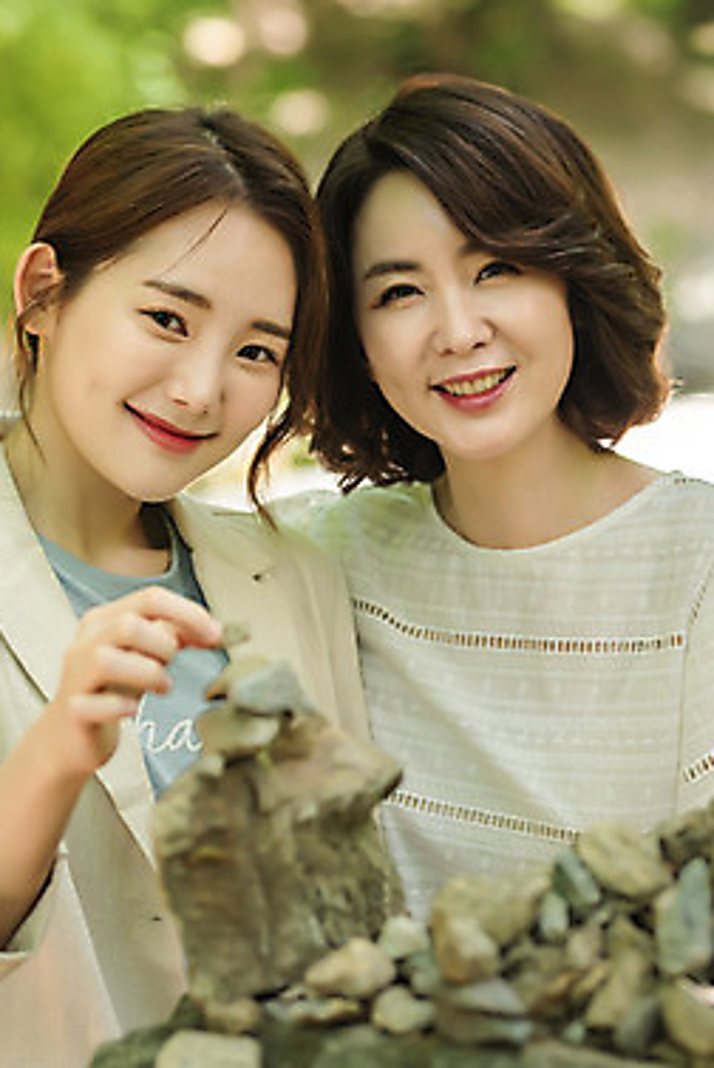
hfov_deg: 10.2
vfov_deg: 15.2
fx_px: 4009
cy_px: 513
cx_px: 489
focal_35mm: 135
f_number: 2.5
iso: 320
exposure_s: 1/250
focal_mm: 85
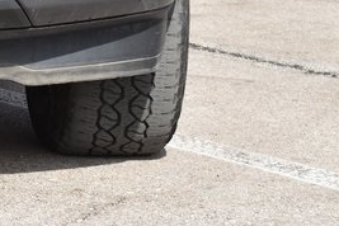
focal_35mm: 276
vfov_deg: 4.9
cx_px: -287
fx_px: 2599
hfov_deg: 7.2
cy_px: -205
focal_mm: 48
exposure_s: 1/320
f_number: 10
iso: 400
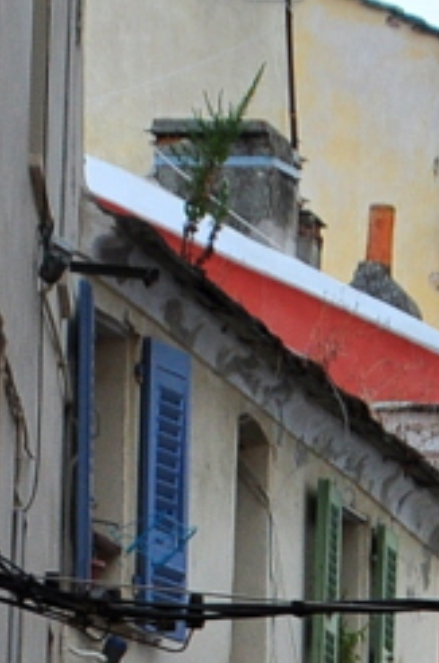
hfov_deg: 2.7
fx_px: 9404
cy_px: 1493
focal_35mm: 512
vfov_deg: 4.0
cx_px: 543
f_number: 5.3
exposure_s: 1/200
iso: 400
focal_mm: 70
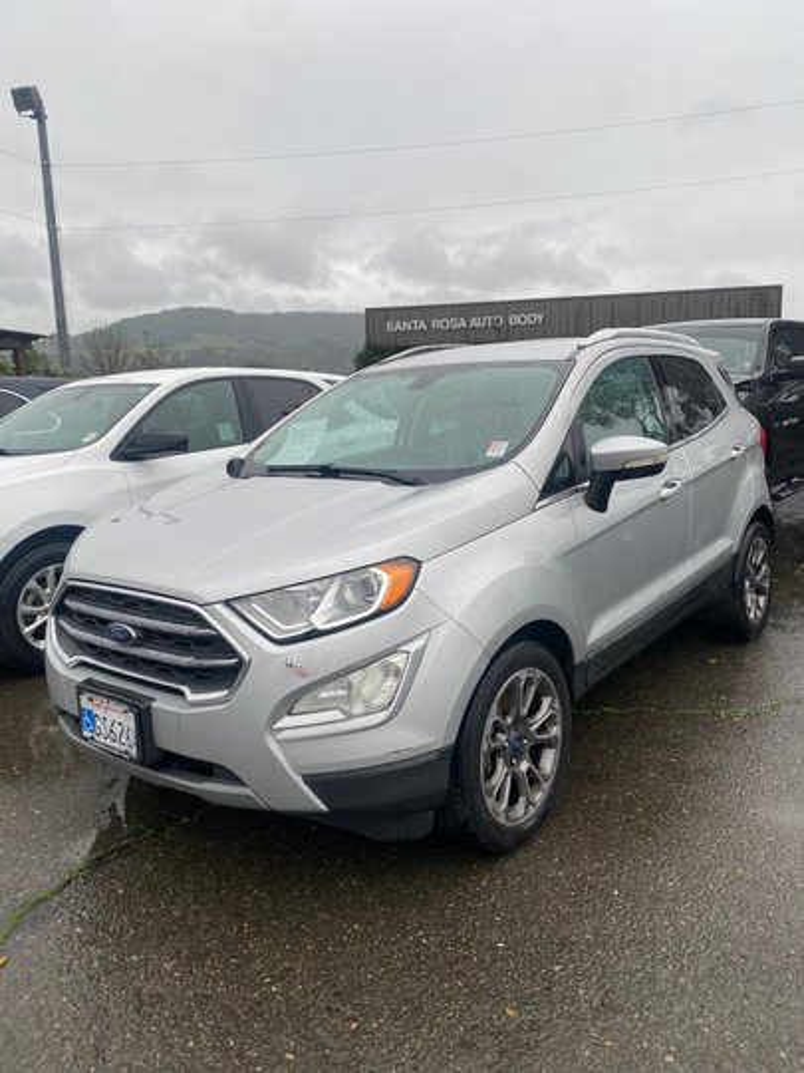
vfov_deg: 67.3
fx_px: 805
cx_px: 402
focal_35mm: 26
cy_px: 536
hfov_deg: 53.1
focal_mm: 4.25
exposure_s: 1/184
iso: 32
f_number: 1.8
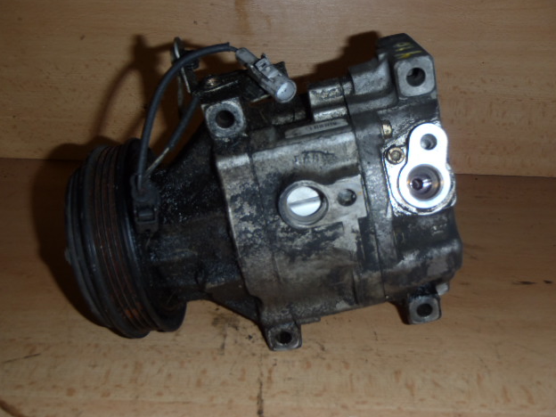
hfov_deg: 47.9
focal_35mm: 39
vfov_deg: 36.8
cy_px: 204
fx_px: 626
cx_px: 278
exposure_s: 1/40
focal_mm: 6.83
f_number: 4.6
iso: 100
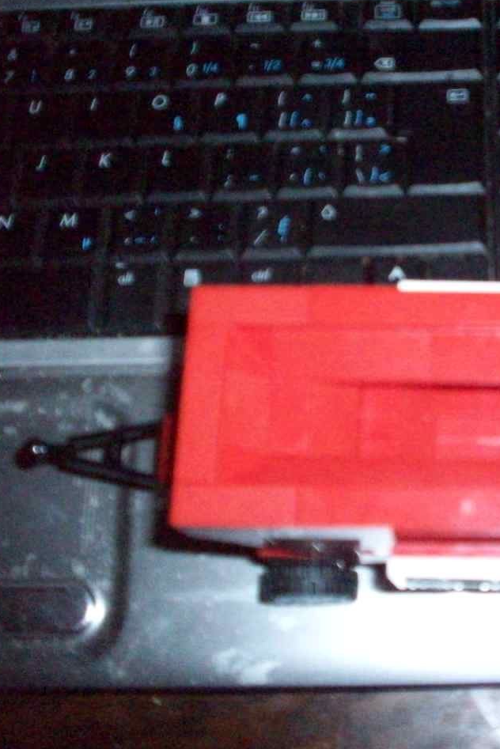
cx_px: 496
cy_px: 370
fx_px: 1082
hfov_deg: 24.8
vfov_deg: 38.2
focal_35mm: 52
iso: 800
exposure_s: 1/64
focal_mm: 6.2
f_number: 2.8
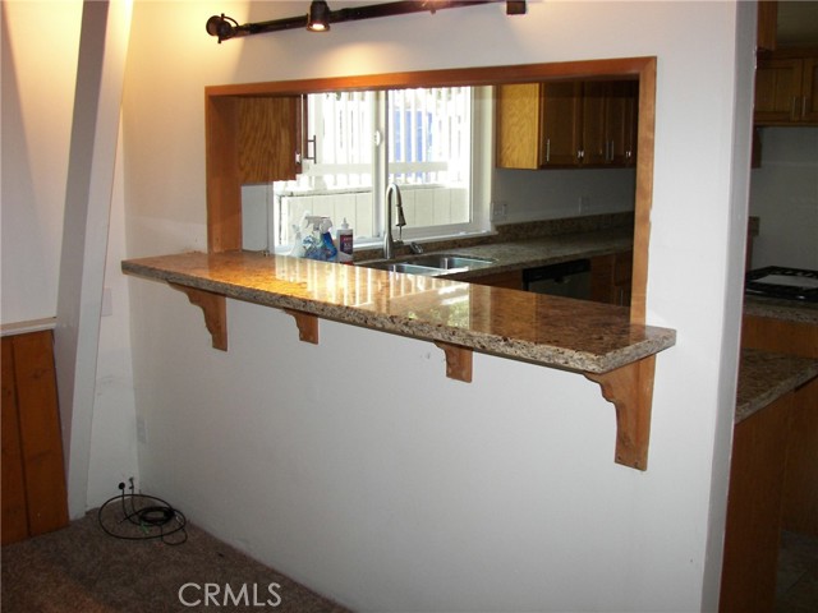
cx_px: 409
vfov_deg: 39.7
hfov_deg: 51.4
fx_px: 851
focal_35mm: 36
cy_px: 306
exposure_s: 1/30
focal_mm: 6
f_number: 2.8
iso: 100
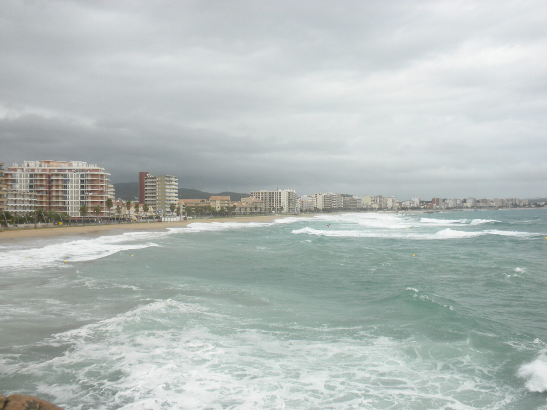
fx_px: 585
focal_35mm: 37
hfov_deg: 50.1
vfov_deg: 38.7
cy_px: 205
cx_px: 274
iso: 64
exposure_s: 1/83.2
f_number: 10
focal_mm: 6.6
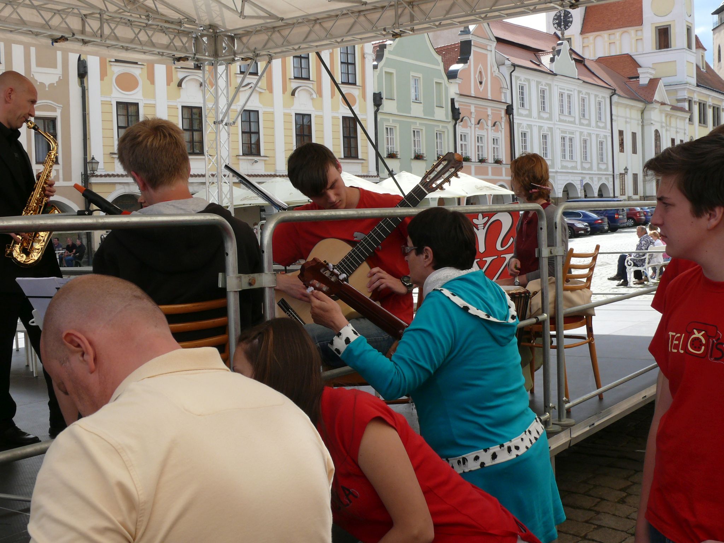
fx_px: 962
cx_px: 362
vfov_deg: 31.5
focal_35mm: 46
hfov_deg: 41.2
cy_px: 272
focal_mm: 8.7
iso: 100
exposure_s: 1/250
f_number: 5.6
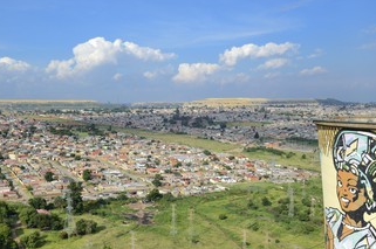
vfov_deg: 31.6
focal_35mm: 42
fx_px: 438
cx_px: 189
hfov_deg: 46.5
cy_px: 161
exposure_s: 1/250
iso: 200
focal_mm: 32
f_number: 11
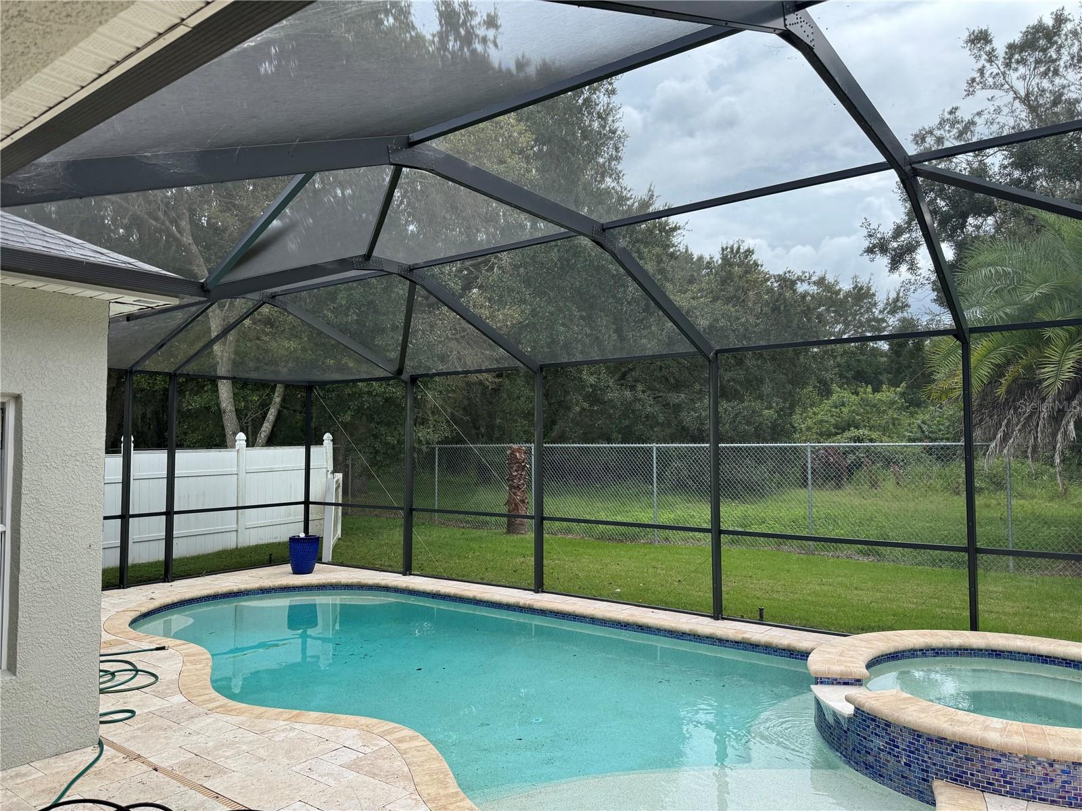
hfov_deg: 71.6
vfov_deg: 56.8
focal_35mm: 24
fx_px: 750
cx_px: 541
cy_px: 406
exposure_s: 1/1339
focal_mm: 6.76
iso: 80
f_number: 1.78
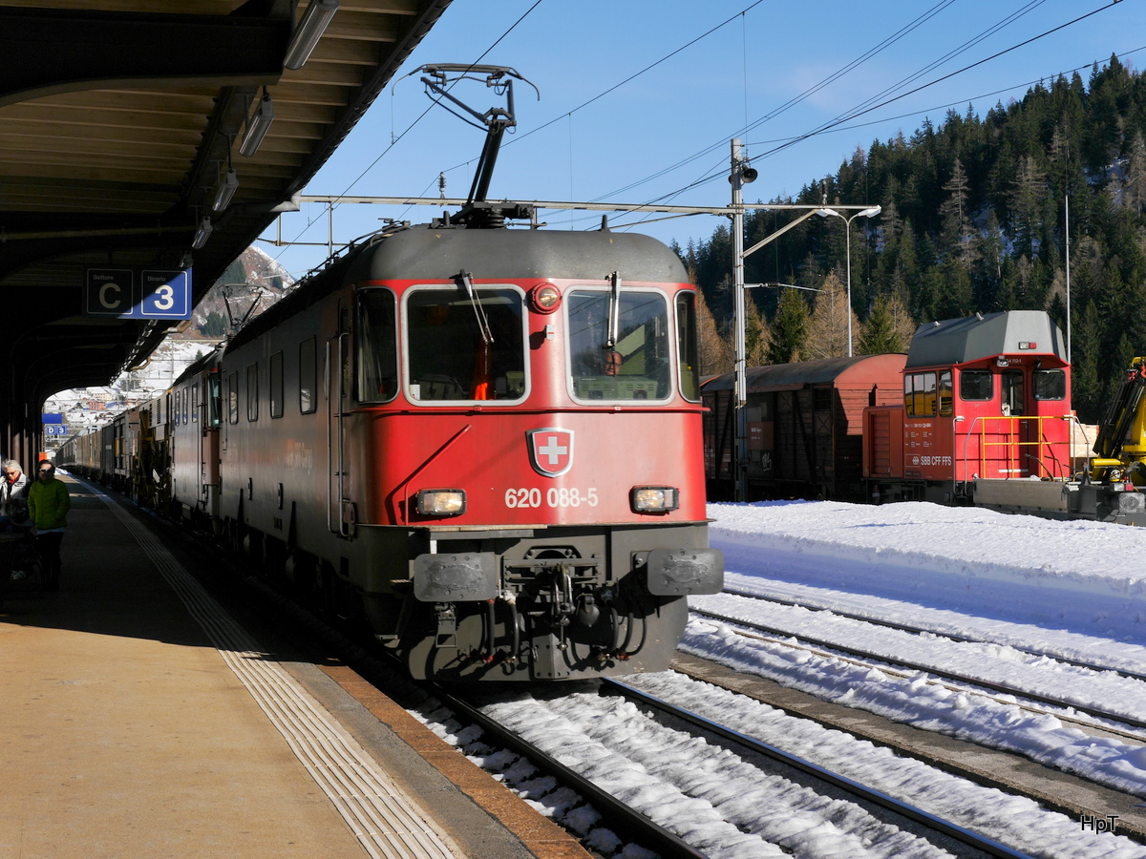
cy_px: 430
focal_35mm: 66
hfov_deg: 29.4
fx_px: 2185
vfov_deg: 22.3
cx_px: 573
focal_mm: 33
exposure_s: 1/400
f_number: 10
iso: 160
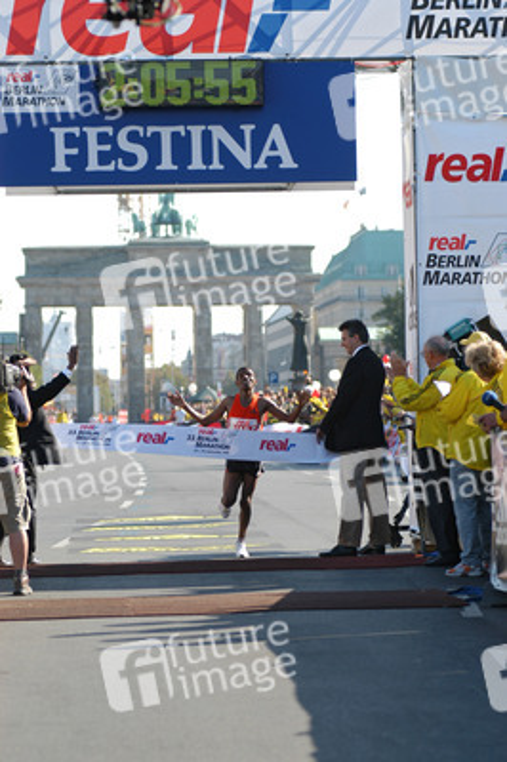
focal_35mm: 158
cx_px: 254
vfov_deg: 13.1
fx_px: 3333
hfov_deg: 8.7
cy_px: 381
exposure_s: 1/800
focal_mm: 105
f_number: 4
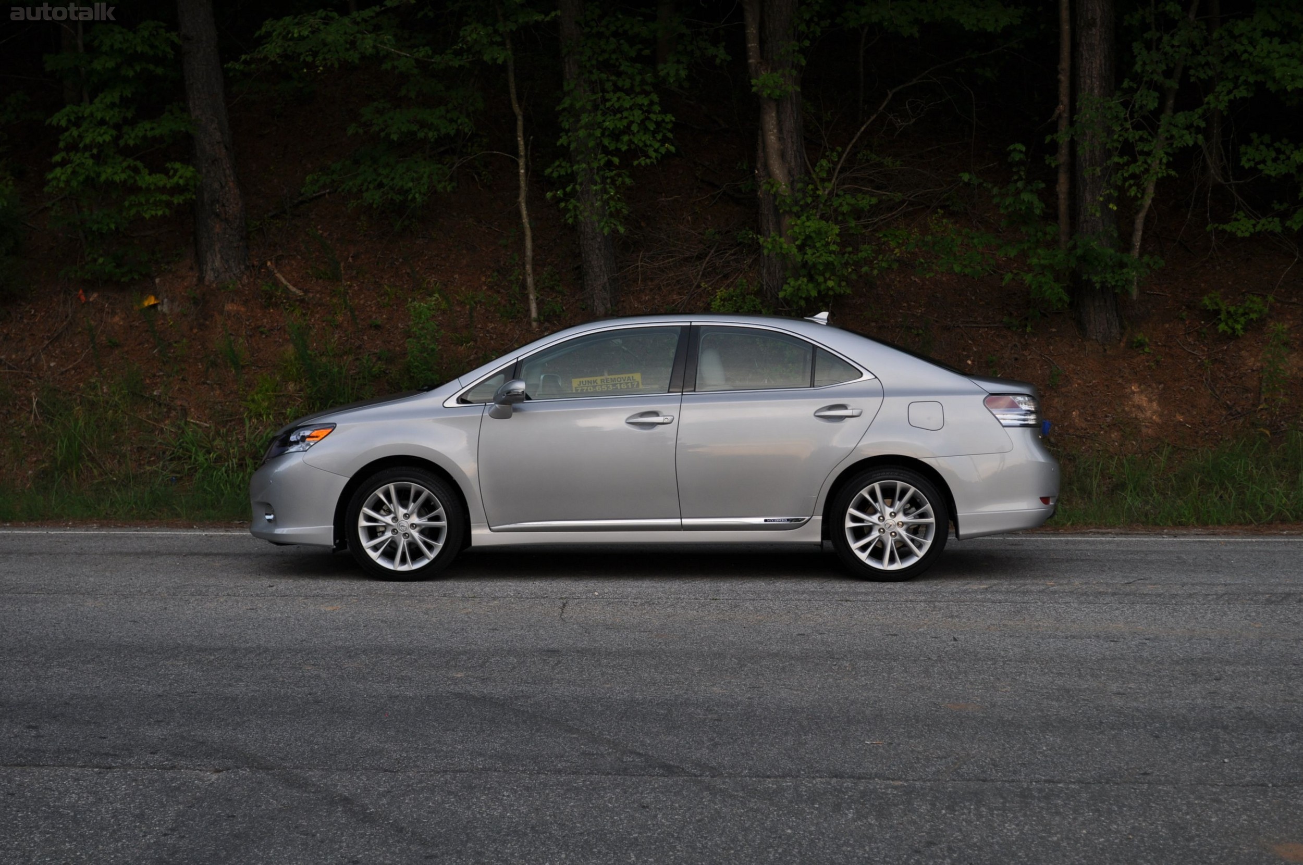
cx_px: 652
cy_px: 432
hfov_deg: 31.9
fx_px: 2278
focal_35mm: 63
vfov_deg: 21.5
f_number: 6.3
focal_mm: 42
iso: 200
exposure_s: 1/160
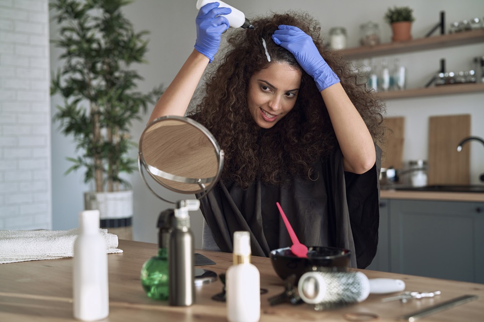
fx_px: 672
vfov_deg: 27.0
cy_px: 161
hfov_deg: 39.6
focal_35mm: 50
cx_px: 242
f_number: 2.5
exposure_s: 1/125
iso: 320
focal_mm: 50
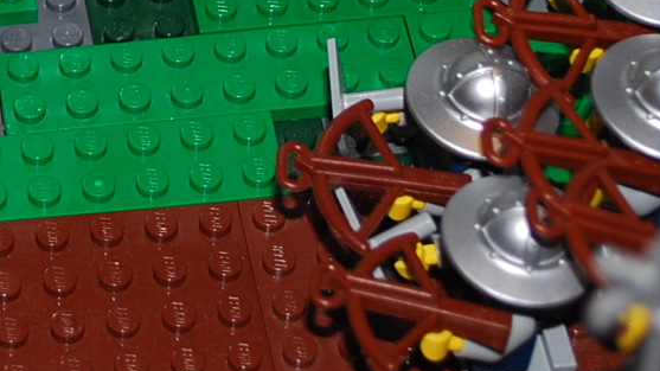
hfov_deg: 12.1
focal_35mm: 175
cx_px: -47
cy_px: -156
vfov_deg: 6.8
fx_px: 3062
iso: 200
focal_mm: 32
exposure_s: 1/60
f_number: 5
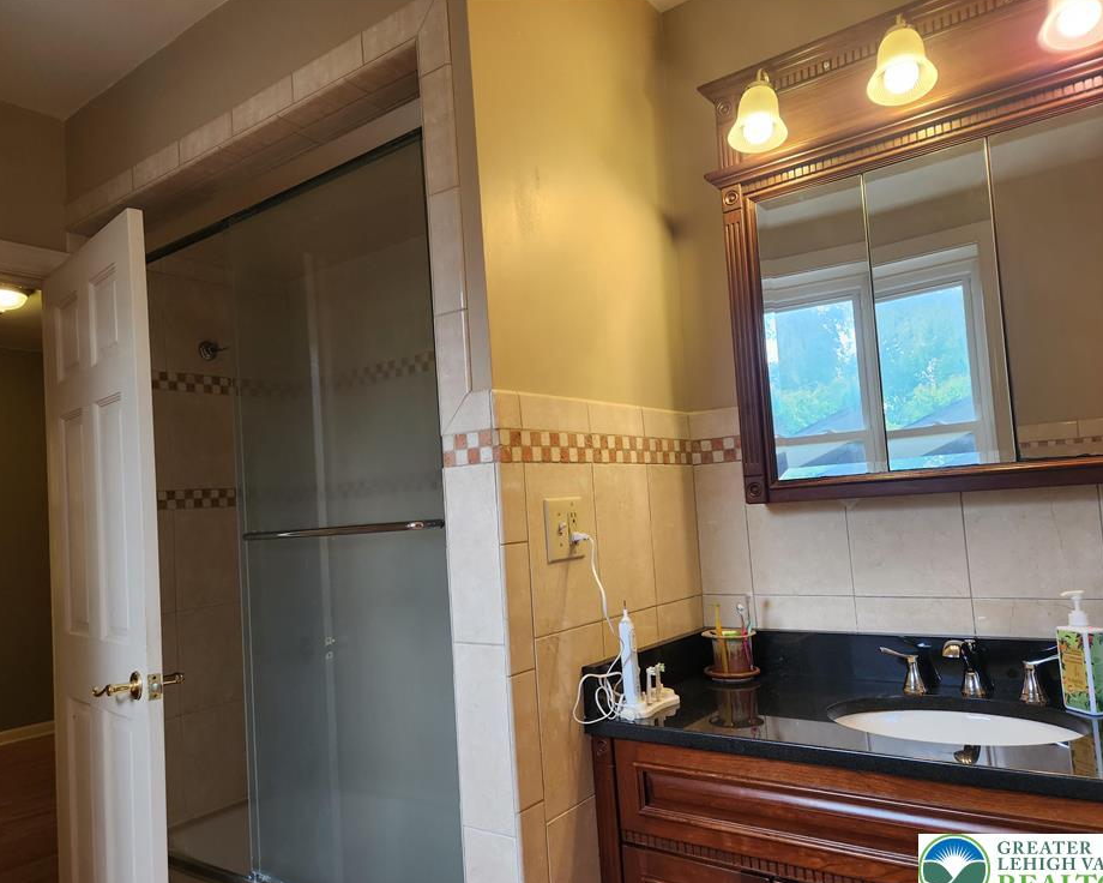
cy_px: 453
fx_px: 816
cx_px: 549
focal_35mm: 25
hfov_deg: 68.1
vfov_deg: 56.8
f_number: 1.8
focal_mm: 5.4
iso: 125
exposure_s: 1/180
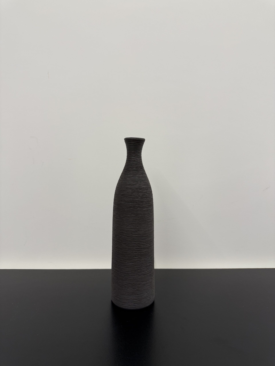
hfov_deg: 56.8
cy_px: 183
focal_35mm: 24
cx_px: 138
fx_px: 254
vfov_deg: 71.6
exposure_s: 1/100
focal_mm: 6.76
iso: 160
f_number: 1.78
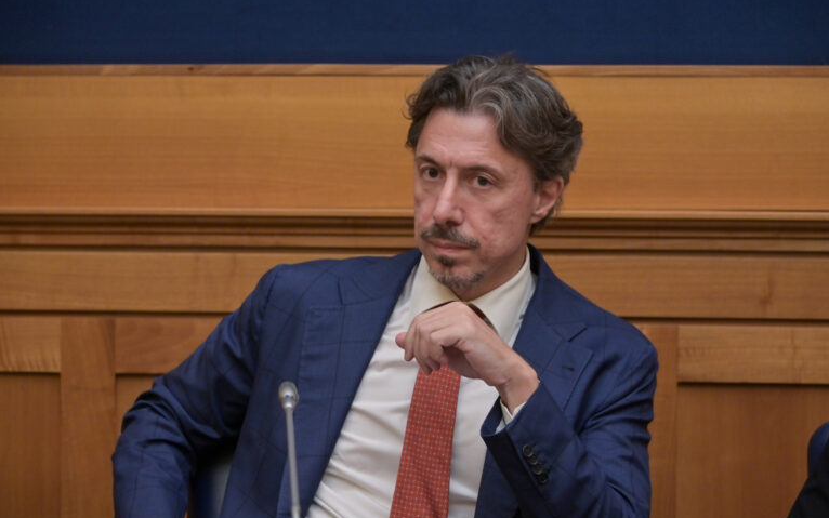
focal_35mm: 138
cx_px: 414
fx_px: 3118
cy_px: 273
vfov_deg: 9.5
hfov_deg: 15.1
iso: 2500
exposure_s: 1/160
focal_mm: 135
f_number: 5.6
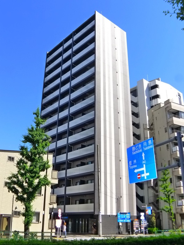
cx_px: 92
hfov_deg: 30.9
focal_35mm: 47
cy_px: 122
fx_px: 333
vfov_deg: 40.4
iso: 400
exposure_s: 1/640
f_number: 4
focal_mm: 10
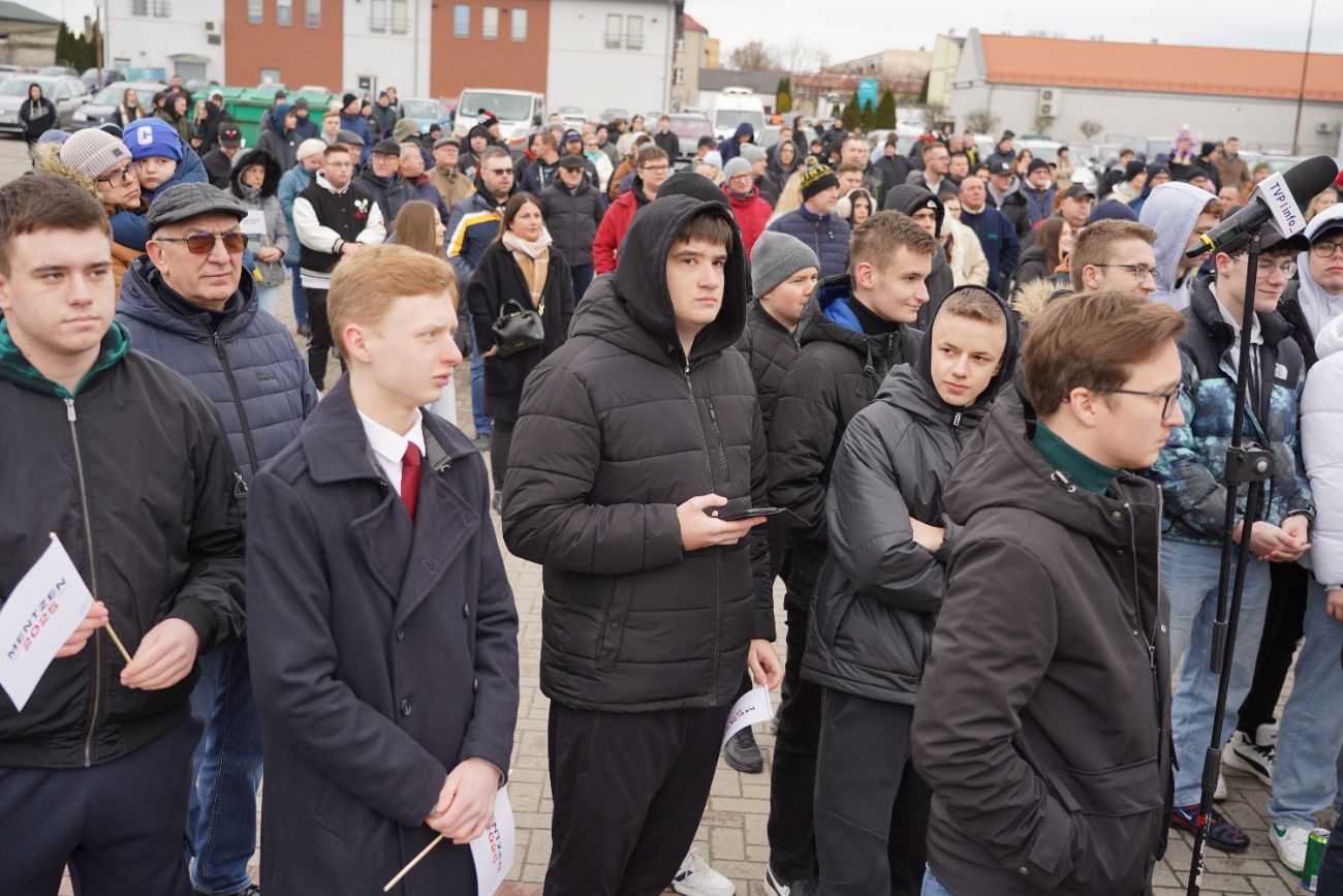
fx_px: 1380
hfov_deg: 51.9
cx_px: 672
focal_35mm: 37
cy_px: 448
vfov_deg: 35.9
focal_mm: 37
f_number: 4
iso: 125
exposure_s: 1/100
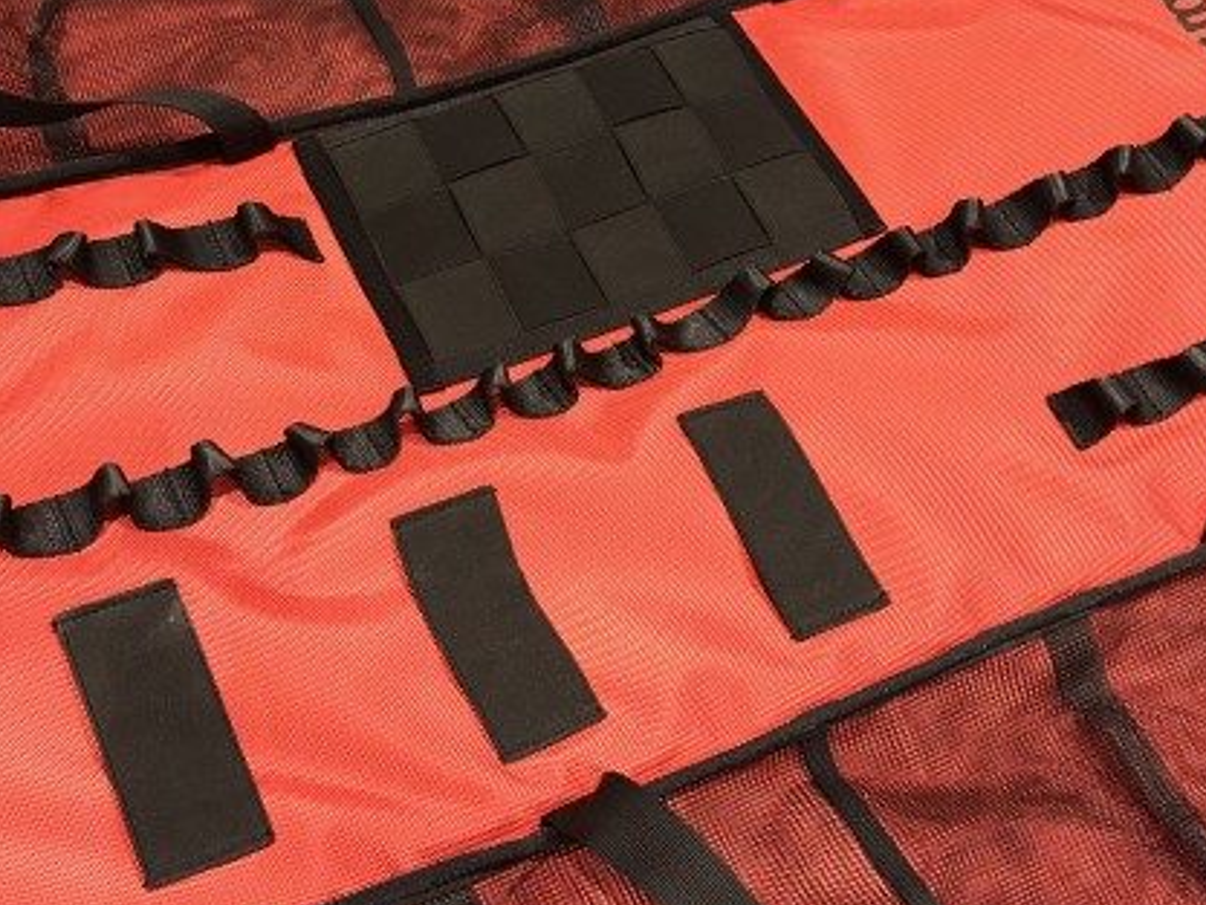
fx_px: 1499
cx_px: 596
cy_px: 393
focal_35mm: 43
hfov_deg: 43.8
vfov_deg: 33.6
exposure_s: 1/10
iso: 100
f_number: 1.8
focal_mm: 3.99
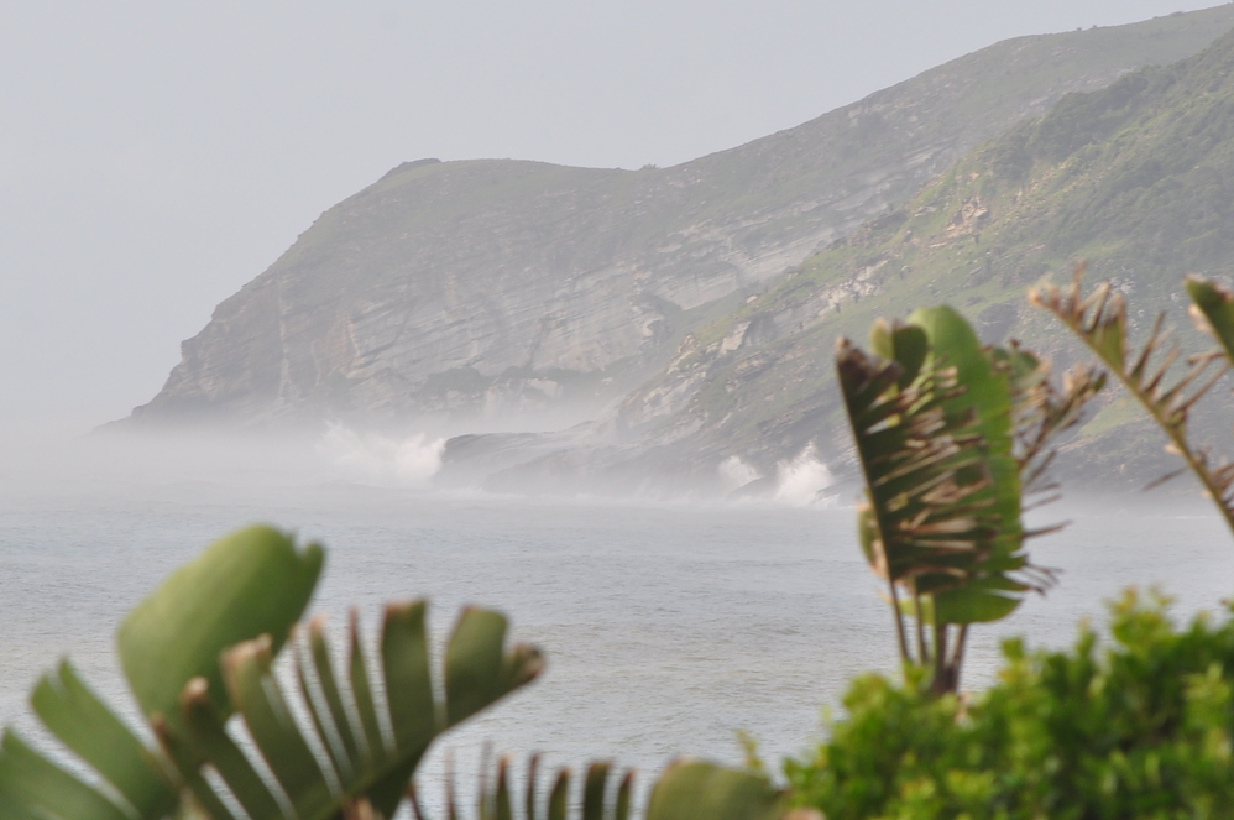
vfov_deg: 2.9
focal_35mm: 481
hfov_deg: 4.3
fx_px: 16469
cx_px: 623
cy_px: 485
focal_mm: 200
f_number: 9
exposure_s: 1/160
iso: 200
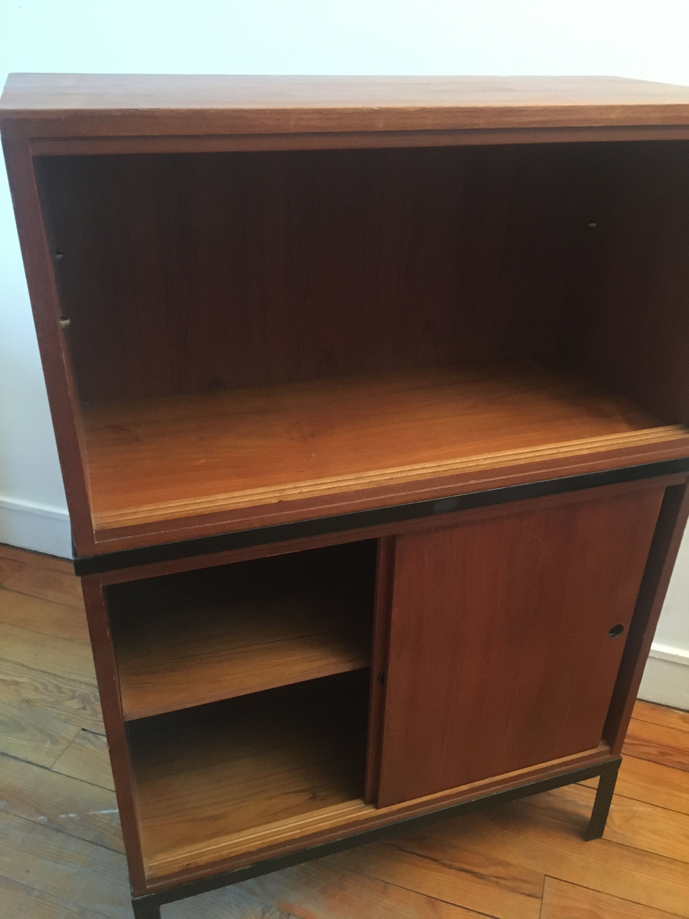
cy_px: 460
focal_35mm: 29
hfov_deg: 48.2
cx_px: 344
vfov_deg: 61.7
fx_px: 770
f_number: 2.2
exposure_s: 1/17
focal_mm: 4.15
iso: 320
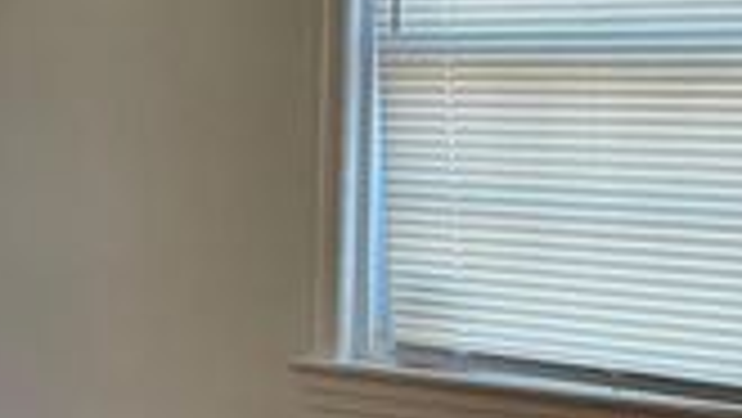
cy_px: 164
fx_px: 2008
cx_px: -211
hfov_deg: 19.4
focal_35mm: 102
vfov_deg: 11.9
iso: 125
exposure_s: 1/61
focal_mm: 5.96
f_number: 1.6
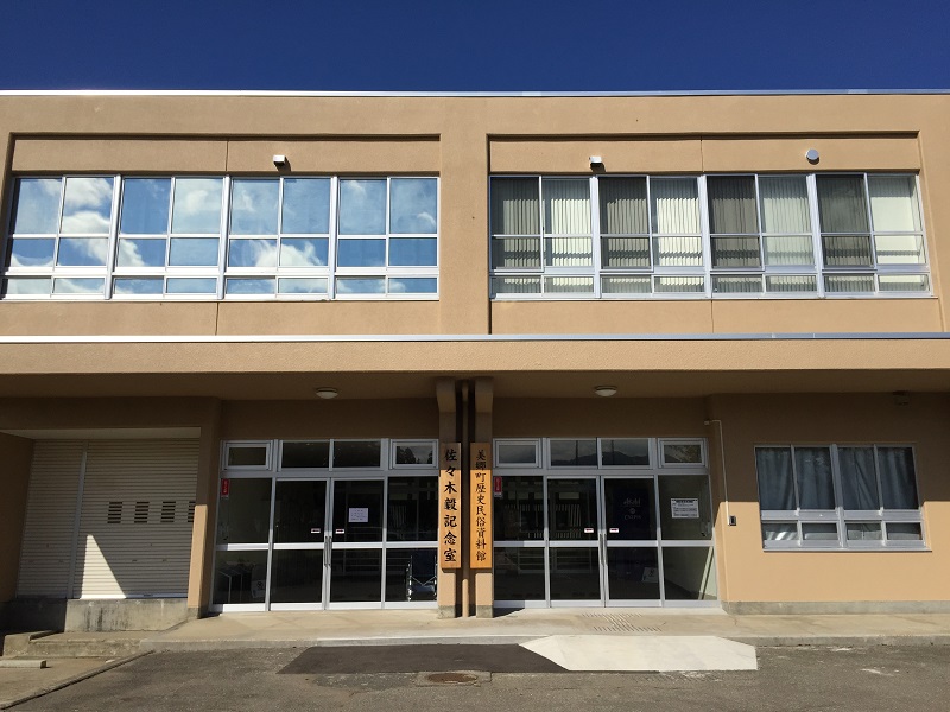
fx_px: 796
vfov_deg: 48.2
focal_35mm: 29
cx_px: 475
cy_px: 356
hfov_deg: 61.7
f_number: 2.2
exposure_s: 1/4405
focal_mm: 4.15
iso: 32
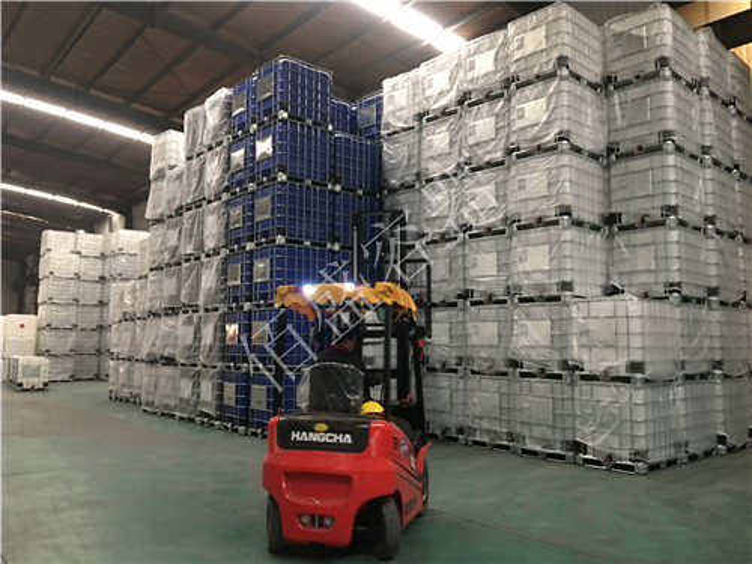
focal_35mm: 29
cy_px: 282
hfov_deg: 61.7
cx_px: 376
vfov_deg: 48.2
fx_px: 630
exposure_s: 1/8
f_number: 2.2
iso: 100
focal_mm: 4.15
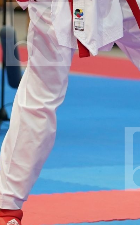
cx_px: 158
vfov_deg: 5.8
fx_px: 2211
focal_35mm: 362
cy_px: 34
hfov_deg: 3.6
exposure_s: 1/800
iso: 1250
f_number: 2.8
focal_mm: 84
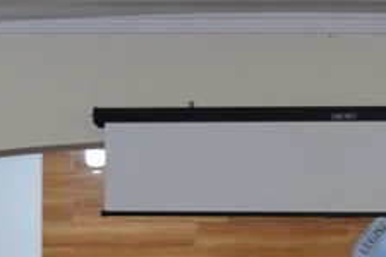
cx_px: 431
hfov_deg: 12.9
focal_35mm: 156
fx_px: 1673
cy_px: 278
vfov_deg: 8.7
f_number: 4.2
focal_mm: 26
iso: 900
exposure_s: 1/60
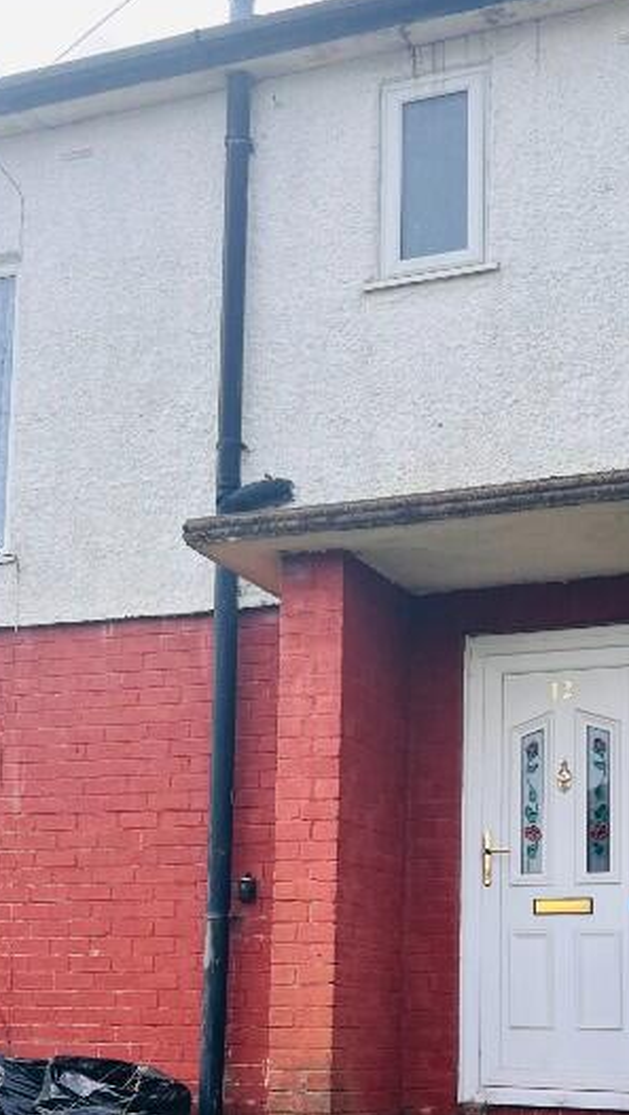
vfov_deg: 36.8
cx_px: 377
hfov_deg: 21.8
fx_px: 1628
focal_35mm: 55
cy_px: 855
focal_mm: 5.7
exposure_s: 1/1751
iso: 50
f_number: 1.5
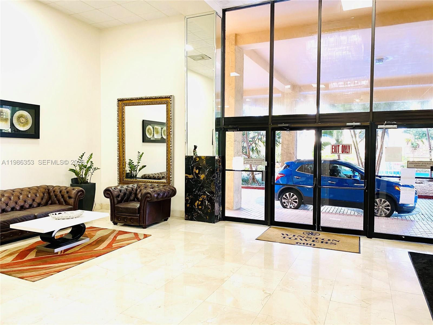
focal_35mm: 26
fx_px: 325
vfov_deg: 53.1
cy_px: 162
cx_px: 216
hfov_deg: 67.3
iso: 100
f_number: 1.8
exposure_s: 1/60
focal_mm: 4.25
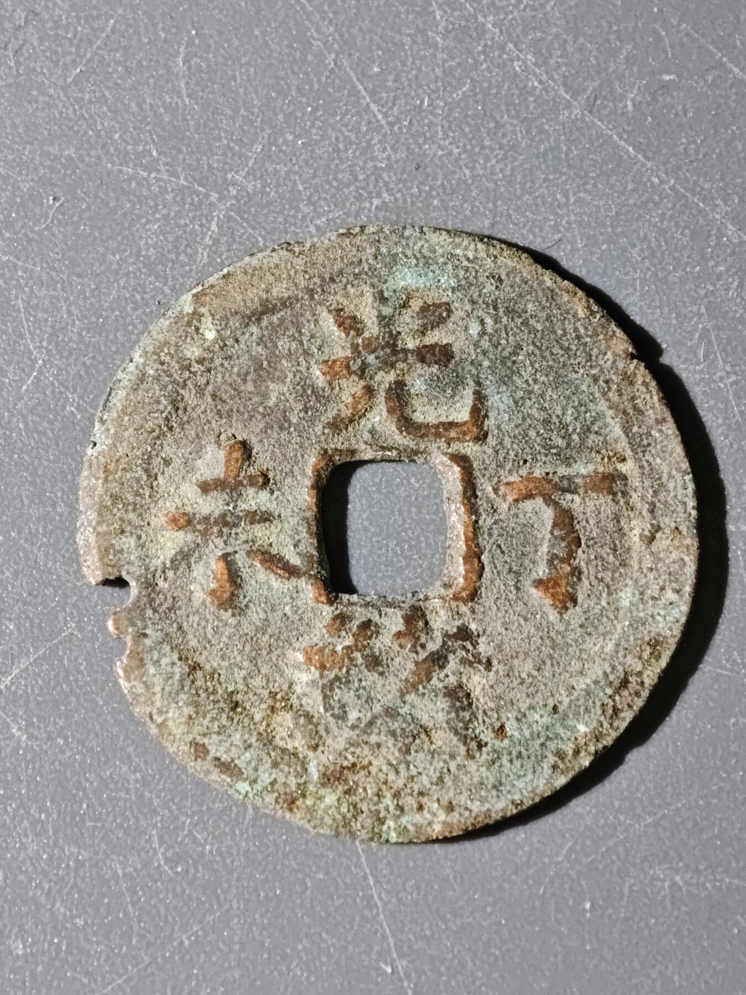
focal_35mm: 97
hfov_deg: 15.2
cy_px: 498
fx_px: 2787
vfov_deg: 20.2
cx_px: 373
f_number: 2
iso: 500
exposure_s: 1/98
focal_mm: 9
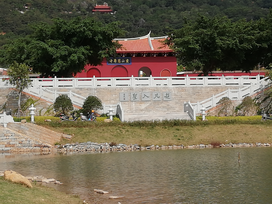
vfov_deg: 17.8
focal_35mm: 83
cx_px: 136
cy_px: 102
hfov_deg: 23.6
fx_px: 652
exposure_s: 1/2347
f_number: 2.2
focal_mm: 3.46
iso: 50
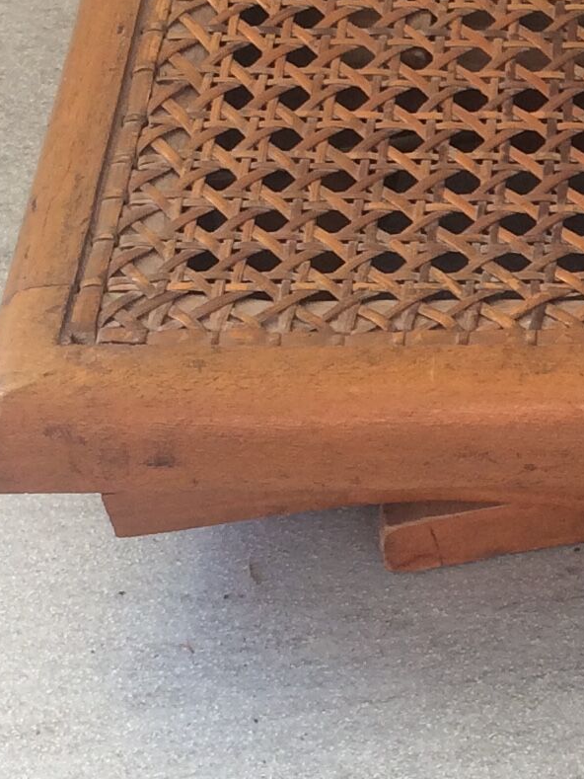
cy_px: 416
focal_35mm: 120
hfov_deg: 11.6
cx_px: 1008
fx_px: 2699
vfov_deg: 16.4
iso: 40
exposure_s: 1/50
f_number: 2.2
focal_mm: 4.15
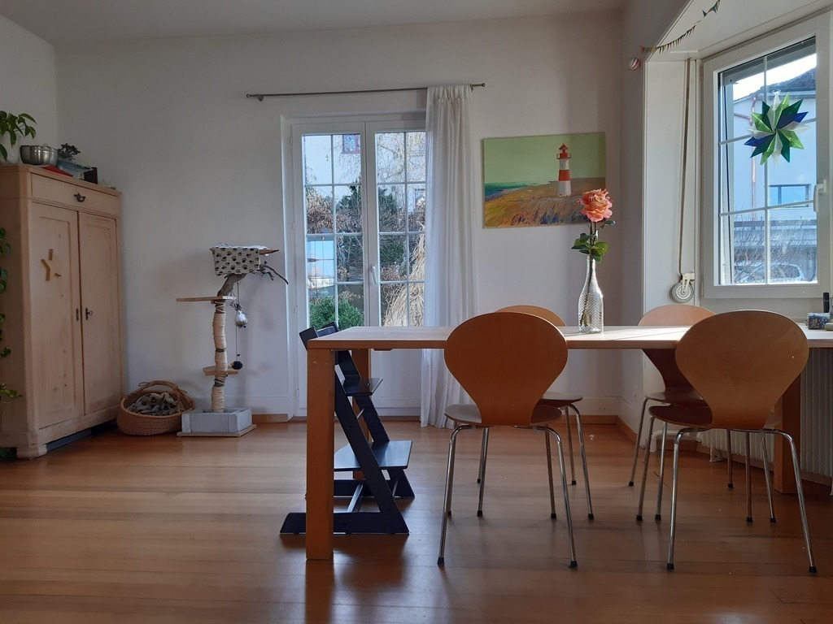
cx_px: 416
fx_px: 626
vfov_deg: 53.1
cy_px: 312
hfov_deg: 67.3
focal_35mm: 26
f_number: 1.7
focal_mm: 3.92
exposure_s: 1/100
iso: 80
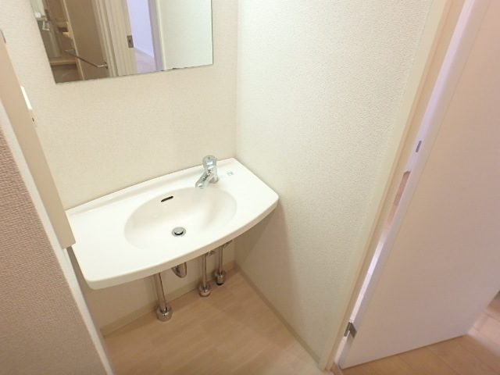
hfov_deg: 79.0
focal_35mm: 21
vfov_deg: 63.4
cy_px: 188
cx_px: 250
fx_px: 303
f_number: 3.5
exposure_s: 1/30
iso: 320
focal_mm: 3.7
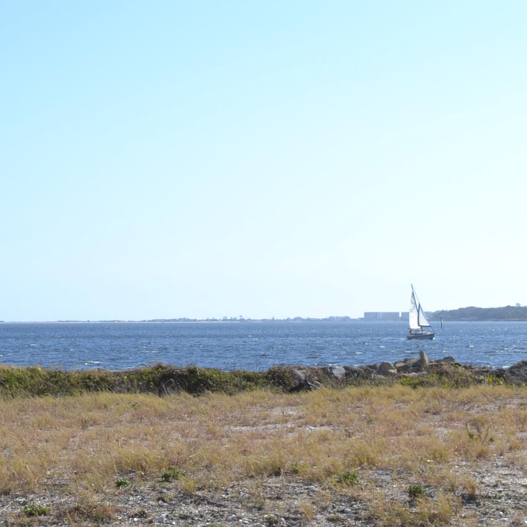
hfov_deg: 17.8
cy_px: 505
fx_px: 1671
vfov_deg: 17.6
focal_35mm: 97
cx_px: 423
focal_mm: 24
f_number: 9
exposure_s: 1/320
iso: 100
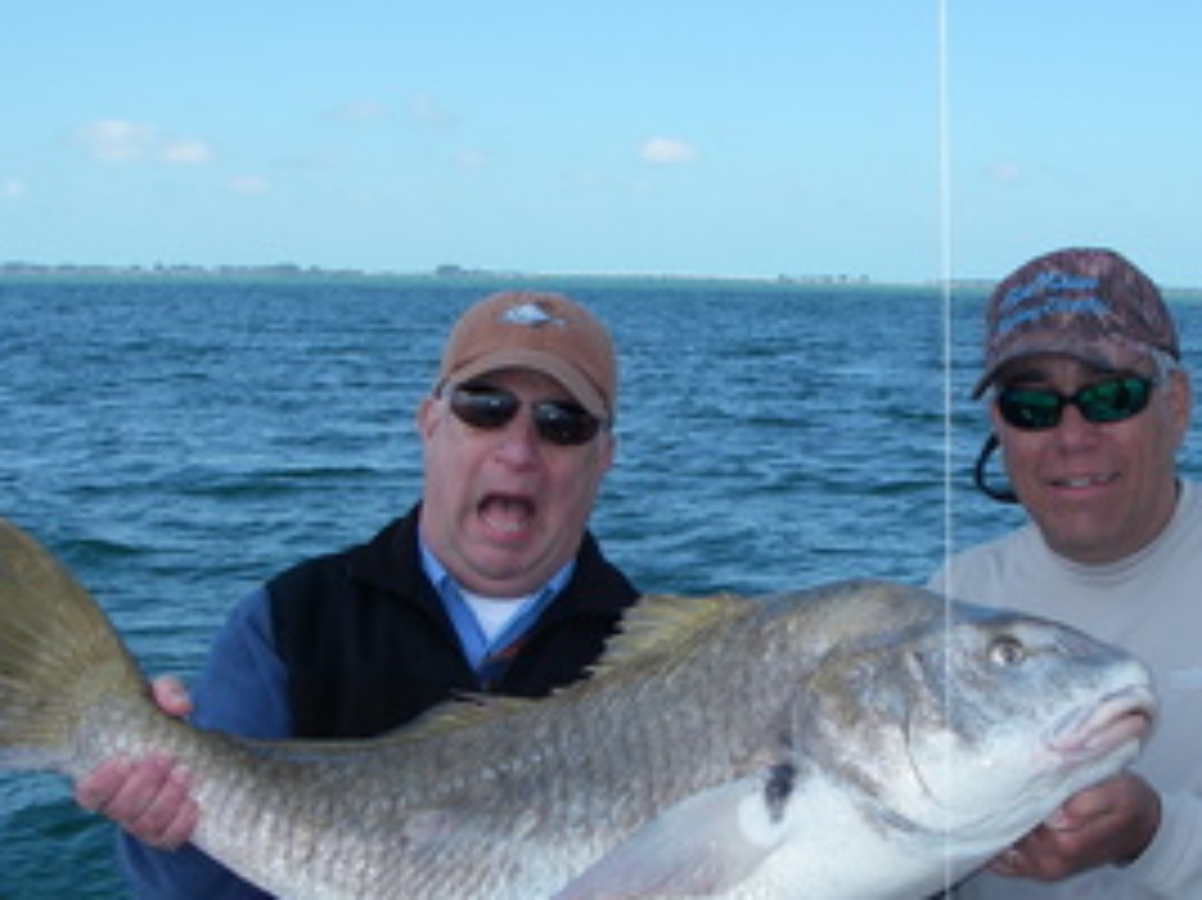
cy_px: 616
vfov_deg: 25.5
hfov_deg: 33.6
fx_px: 1978
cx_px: 765
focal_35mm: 57
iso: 64
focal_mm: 6.3
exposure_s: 1/200
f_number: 6.6
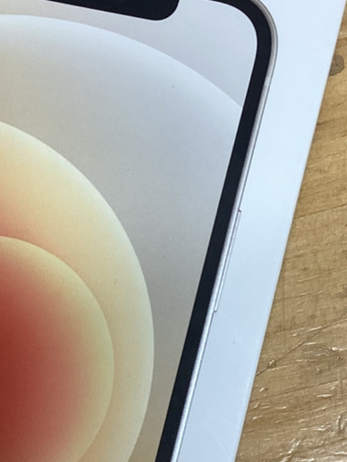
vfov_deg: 26.7
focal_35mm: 72
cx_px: 114
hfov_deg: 20.4
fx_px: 962
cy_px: 340
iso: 50
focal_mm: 3.3
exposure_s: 1/60
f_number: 2.4
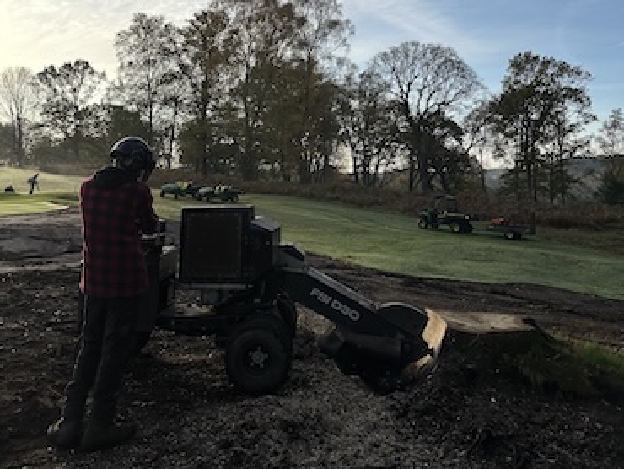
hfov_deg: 71.6
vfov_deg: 56.9
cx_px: 312
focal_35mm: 24
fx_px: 433
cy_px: 234
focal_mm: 6.86
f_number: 1.78
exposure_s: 1/4545
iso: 80
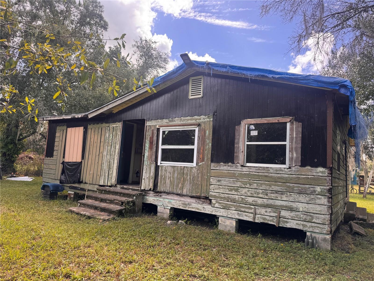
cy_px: 140
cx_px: 187
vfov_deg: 56.8
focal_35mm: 24
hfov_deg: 71.6
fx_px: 259
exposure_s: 1/912
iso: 80
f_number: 1.78
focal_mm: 6.76
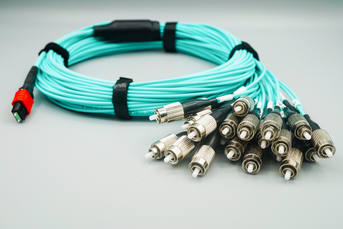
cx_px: 172
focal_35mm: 45
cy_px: 114
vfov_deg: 29.8
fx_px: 428
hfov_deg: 43.6
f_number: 8
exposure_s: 1/250
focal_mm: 30
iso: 320
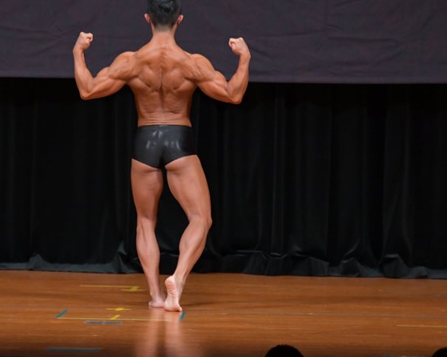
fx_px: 4655
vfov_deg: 4.4
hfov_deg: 5.5
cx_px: 165
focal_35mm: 352
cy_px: 161
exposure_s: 1/400
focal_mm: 180
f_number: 5.6
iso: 4000
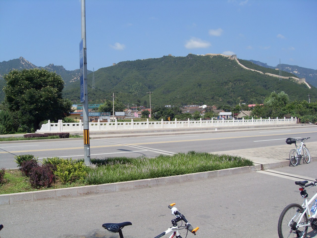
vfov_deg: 40.7
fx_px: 321
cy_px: 119
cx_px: 158
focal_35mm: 35
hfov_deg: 52.6
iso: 80
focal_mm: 6.3
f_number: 7
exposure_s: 1/350
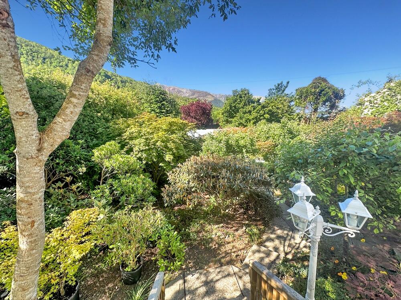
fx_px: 162
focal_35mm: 14
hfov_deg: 102.1
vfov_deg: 85.7
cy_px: 150
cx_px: 200
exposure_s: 1/173
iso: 40
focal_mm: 2.22
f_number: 2.2
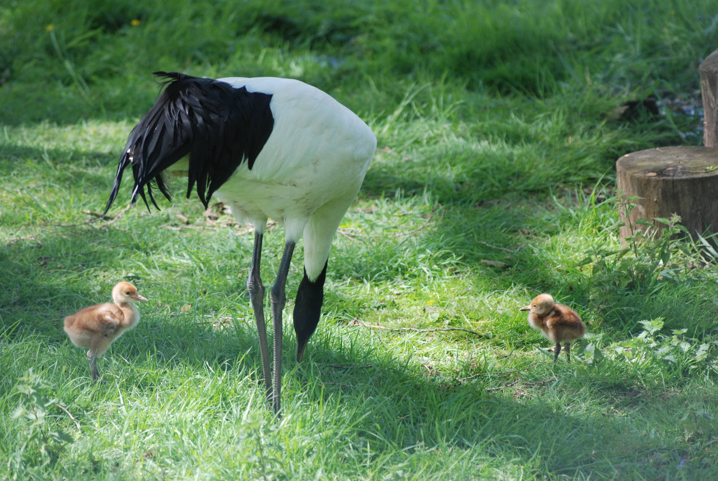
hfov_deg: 8.1
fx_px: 5092
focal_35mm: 255
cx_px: 359
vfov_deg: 5.4
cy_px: 240
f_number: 4.8
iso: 400
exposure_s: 1/500
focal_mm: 170
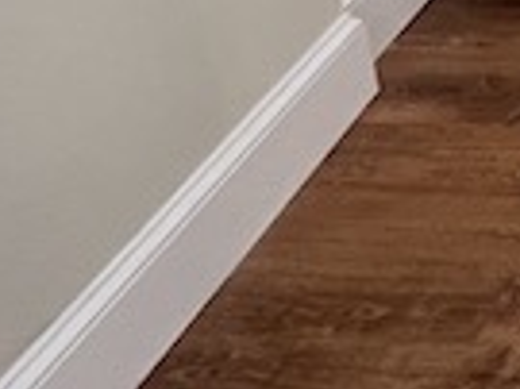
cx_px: 1063
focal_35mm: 77
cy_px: -424
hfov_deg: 17.4
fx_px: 1156
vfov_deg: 15.0
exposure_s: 1/60
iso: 160
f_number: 1.8
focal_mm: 1.57
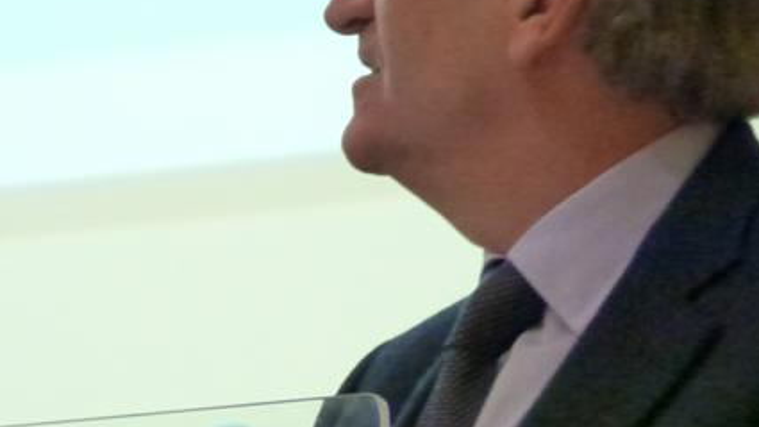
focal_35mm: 377
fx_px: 7587
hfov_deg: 5.7
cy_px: 202
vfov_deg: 3.2
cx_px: 455
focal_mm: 41.4
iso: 1600
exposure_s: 1/30
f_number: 3.9
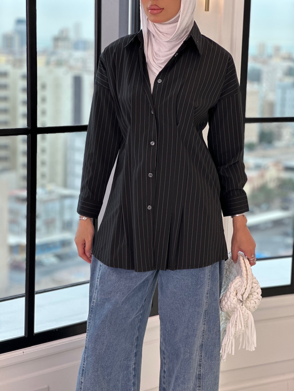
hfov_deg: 19.1
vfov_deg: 25.3
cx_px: 147
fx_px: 872
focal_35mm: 77
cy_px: 196
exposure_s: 1/100
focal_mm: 9
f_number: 2.8
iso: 64
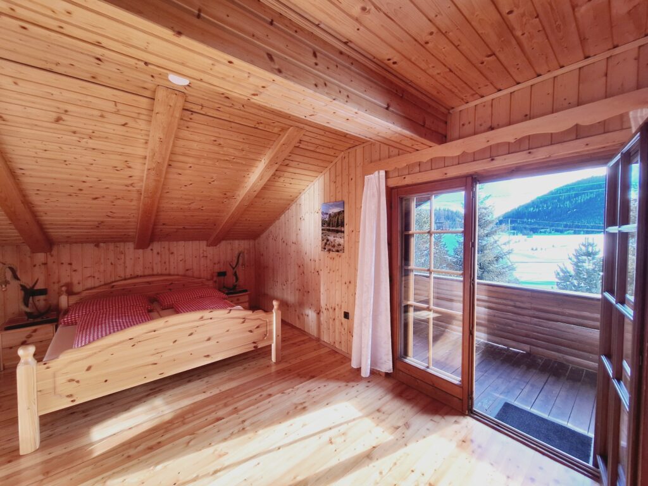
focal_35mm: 13
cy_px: 243
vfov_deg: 89.9
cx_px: 324
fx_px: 243
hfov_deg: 106.2
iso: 64
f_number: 2.2
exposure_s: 1/100
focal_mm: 1.74
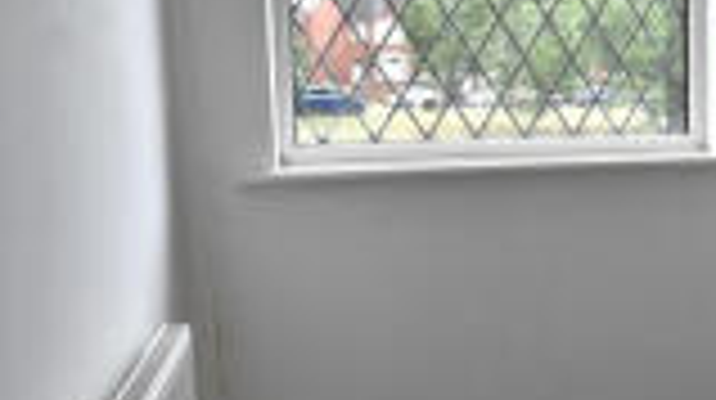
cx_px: 599
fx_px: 891
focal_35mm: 47
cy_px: 173
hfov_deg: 41.4
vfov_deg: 25.3
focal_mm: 10
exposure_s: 1/320
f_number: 8
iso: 800
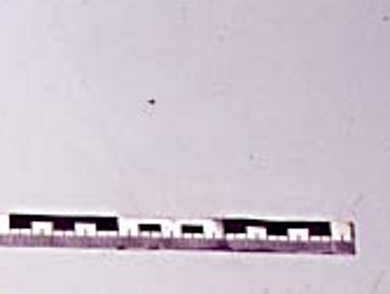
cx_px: -180
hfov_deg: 16.8
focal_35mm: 107
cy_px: 509
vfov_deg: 12.8
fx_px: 1208
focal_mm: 5
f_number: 3.9
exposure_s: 1/30
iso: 320
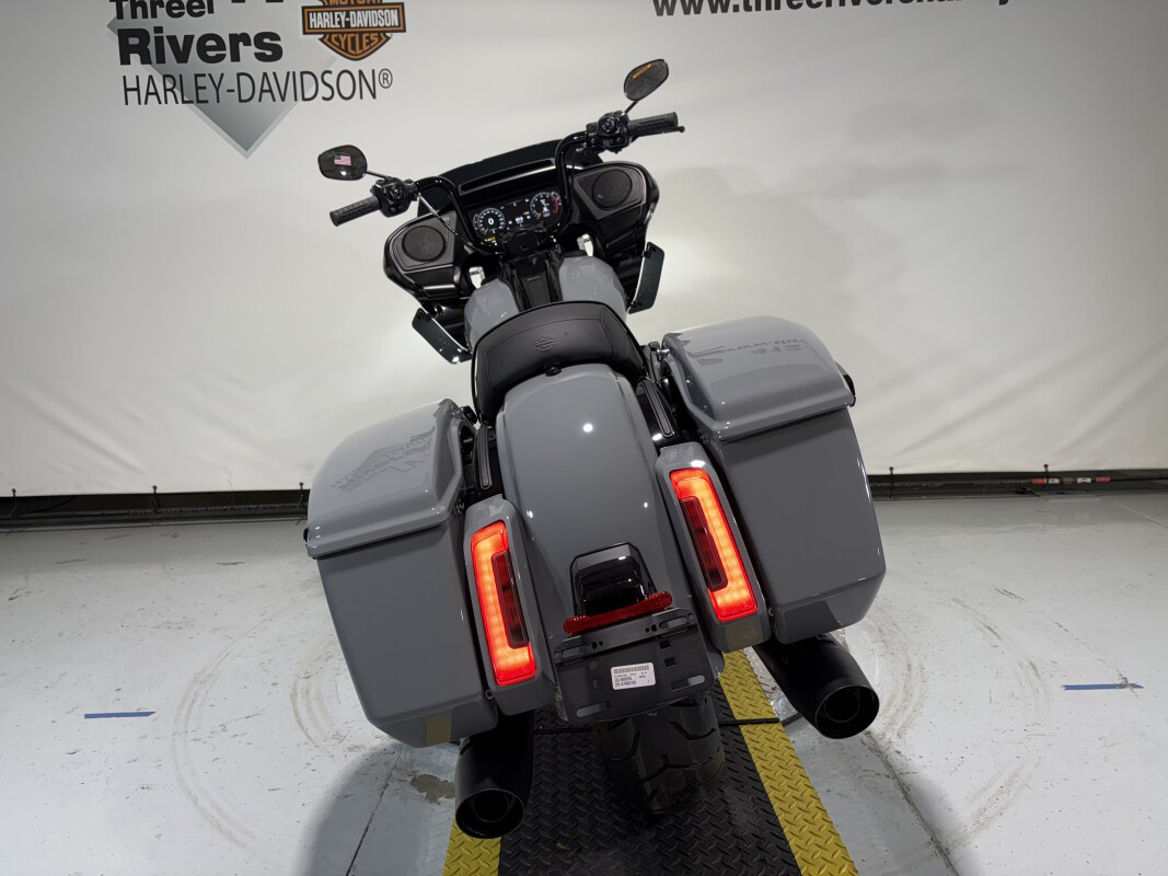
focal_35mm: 26
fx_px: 877
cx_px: 584
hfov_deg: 67.3
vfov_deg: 53.1
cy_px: 438
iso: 40
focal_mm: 5.96
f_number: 1.6
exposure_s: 1/120
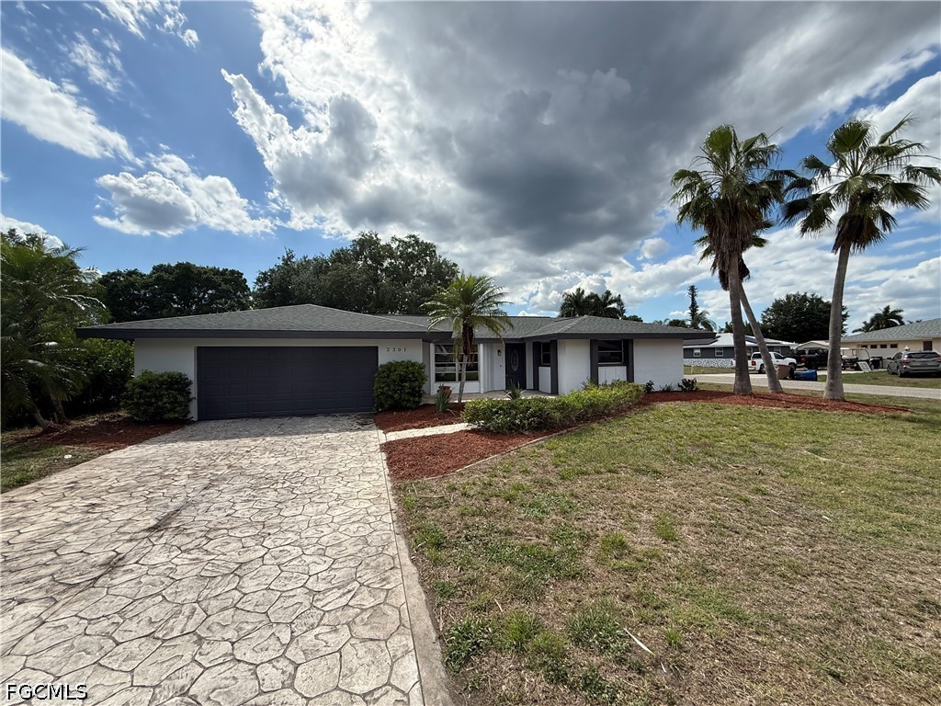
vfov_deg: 85.7
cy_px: 353
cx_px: 470
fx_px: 381
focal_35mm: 14
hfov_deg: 102.1
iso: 64
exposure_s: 1/2976
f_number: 2.2
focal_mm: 2.22
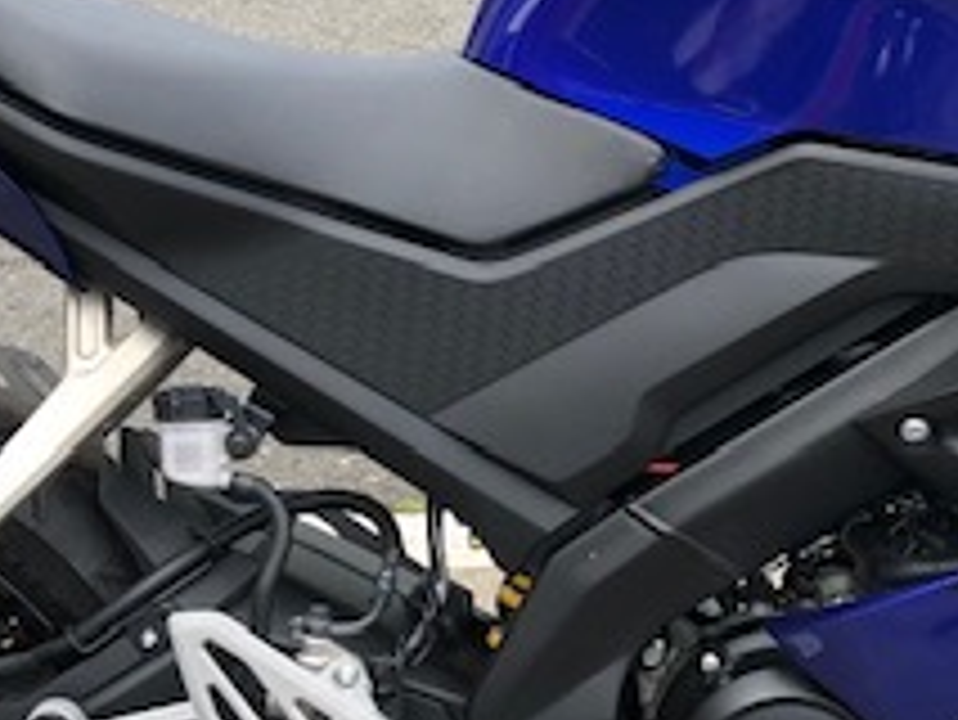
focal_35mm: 84
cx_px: 751
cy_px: 450
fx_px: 2326
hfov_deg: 23.0
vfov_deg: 17.6
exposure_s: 1/457
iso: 20
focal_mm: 4
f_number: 1.8
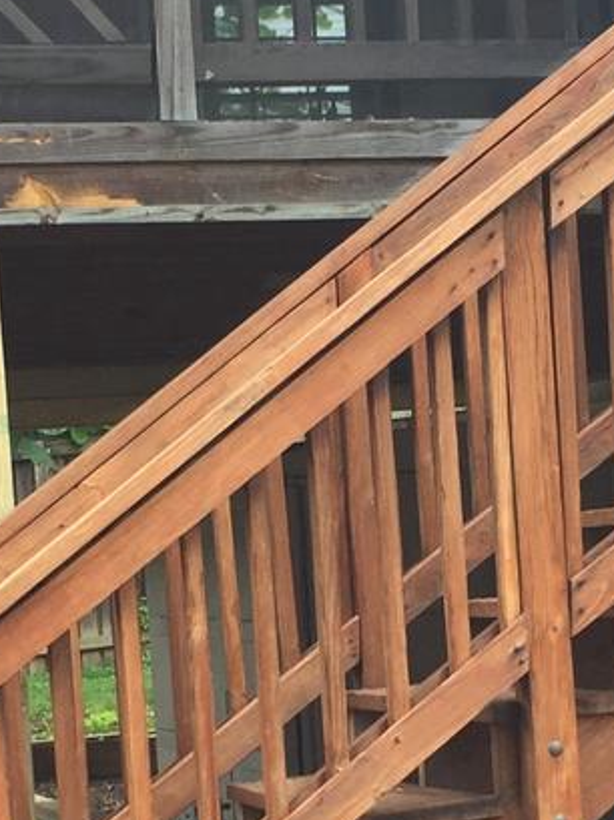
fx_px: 2582
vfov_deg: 17.8
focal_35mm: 109
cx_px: 323
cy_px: 720
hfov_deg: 13.6
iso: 50
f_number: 2.2
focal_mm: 4.15
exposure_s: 1/120
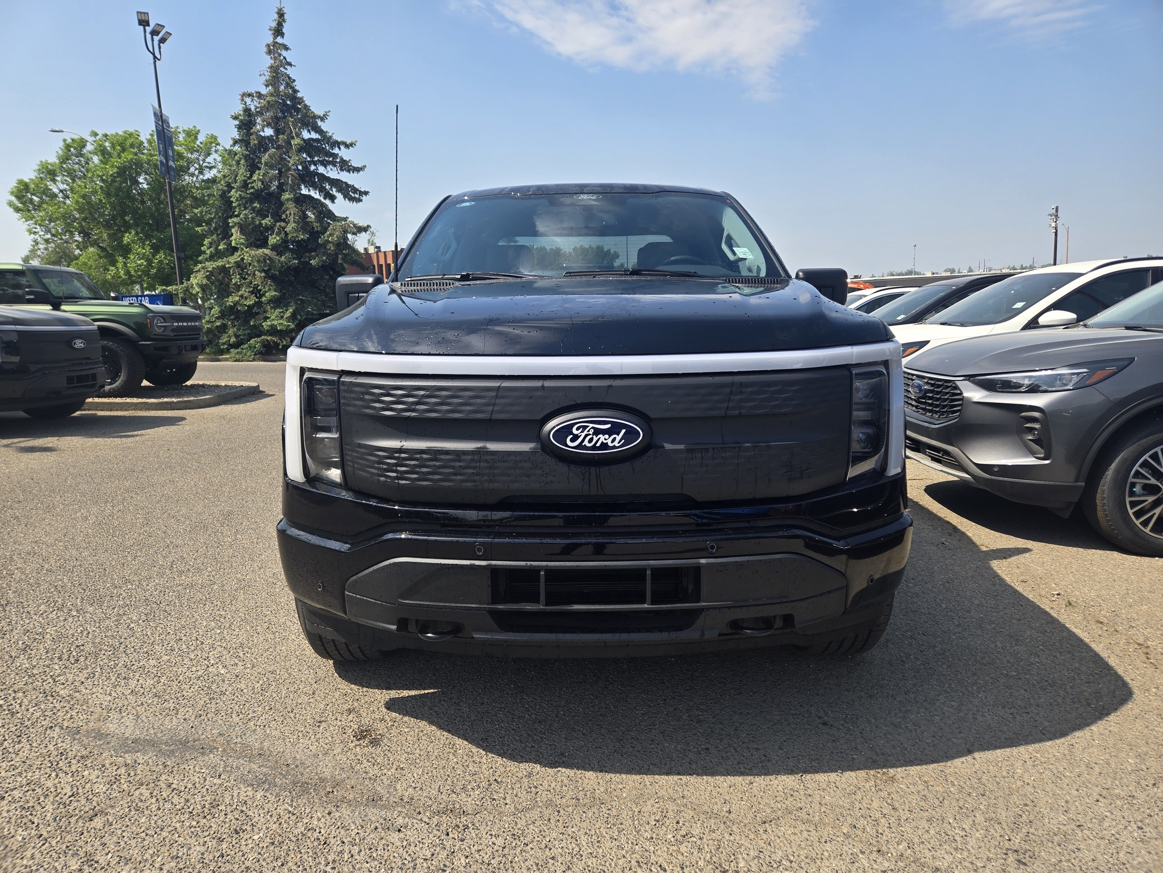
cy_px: 436
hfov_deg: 73.9
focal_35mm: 23
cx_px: 582
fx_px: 773
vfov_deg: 58.9
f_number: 1.8
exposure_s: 1/1601
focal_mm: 5.4
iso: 25
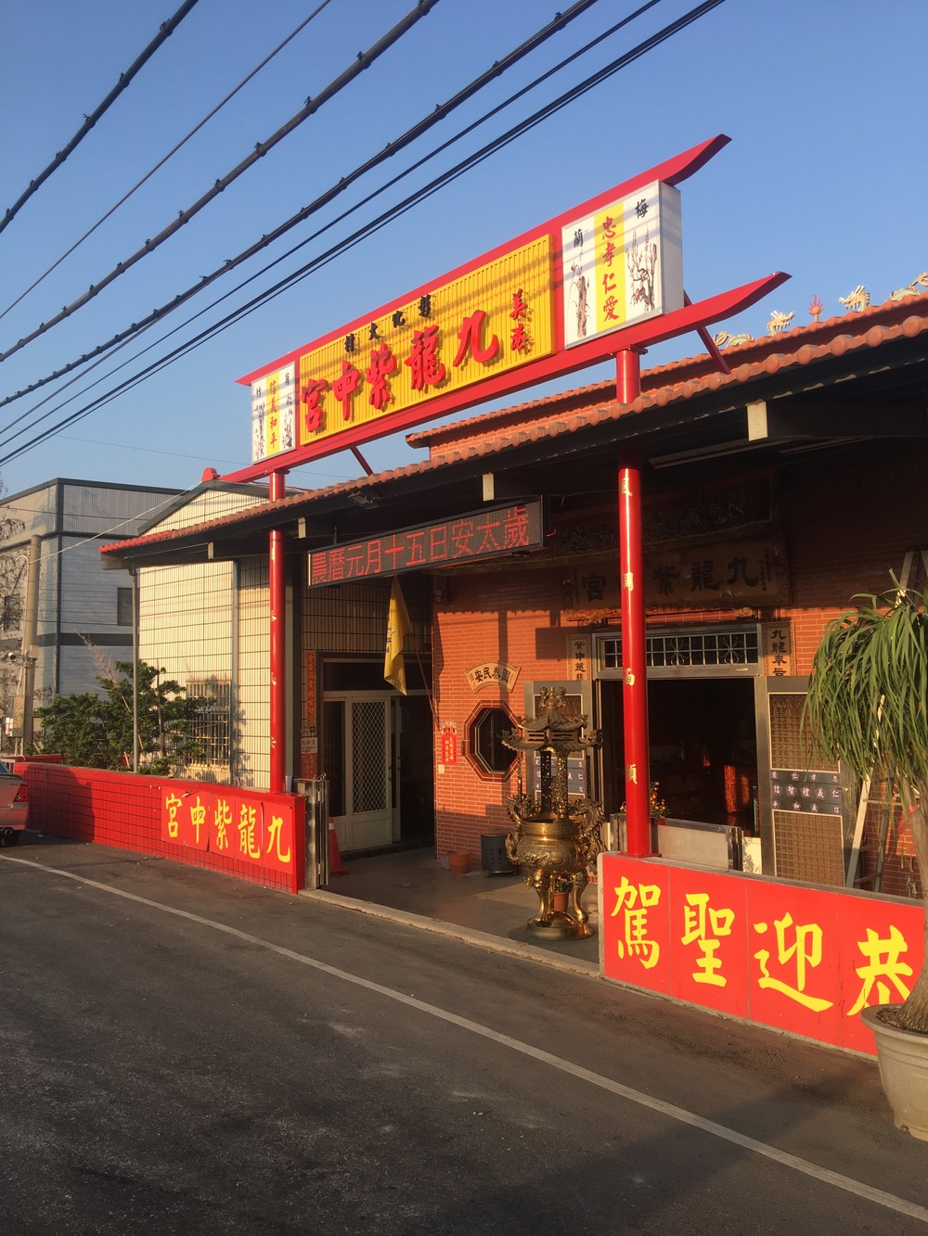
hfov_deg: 48.2
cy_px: 618
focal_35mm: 29
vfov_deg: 61.7
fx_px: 1036
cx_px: 464
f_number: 2.2
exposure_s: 1/469
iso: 25
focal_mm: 4.15
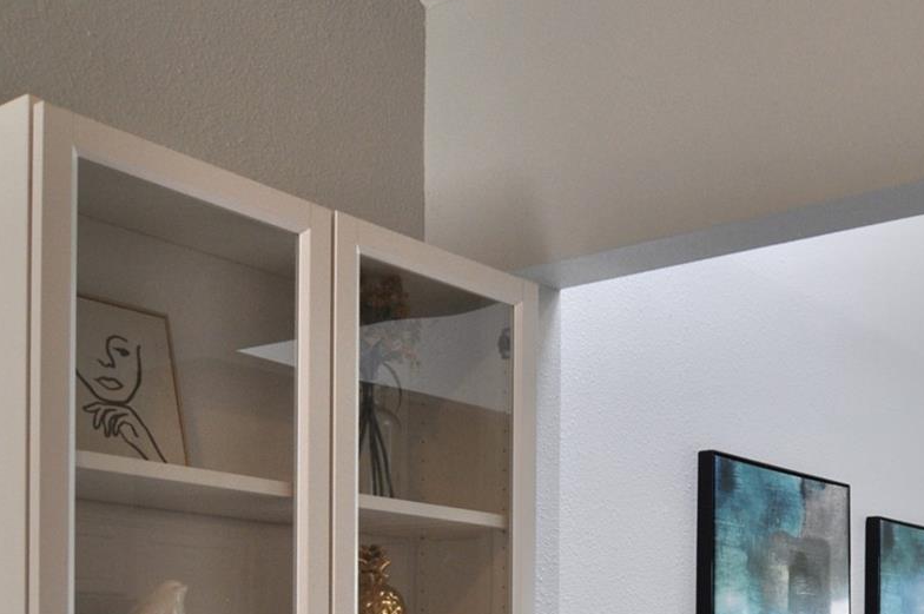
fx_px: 1205
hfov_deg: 39.1
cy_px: 688
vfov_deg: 26.2
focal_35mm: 47
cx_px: 825
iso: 250
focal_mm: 12
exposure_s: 1/50
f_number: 4
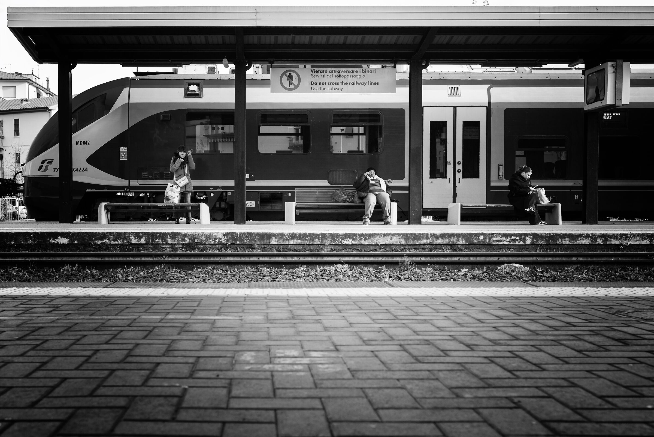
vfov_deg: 33.4
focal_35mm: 40
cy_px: 218
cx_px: 327
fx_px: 727
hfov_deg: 48.4
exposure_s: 1/400
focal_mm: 40
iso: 720
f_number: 5.6
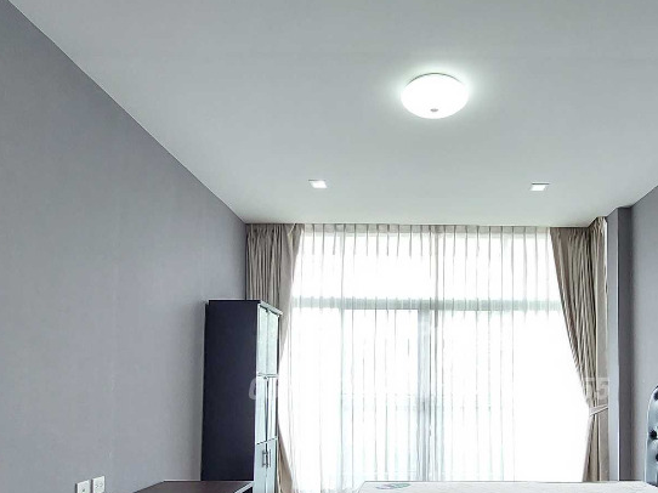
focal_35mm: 24
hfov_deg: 70.0
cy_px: 362
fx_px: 456
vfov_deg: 54.5
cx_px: 427
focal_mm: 1.74
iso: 200
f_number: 2.2
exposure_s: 1/50
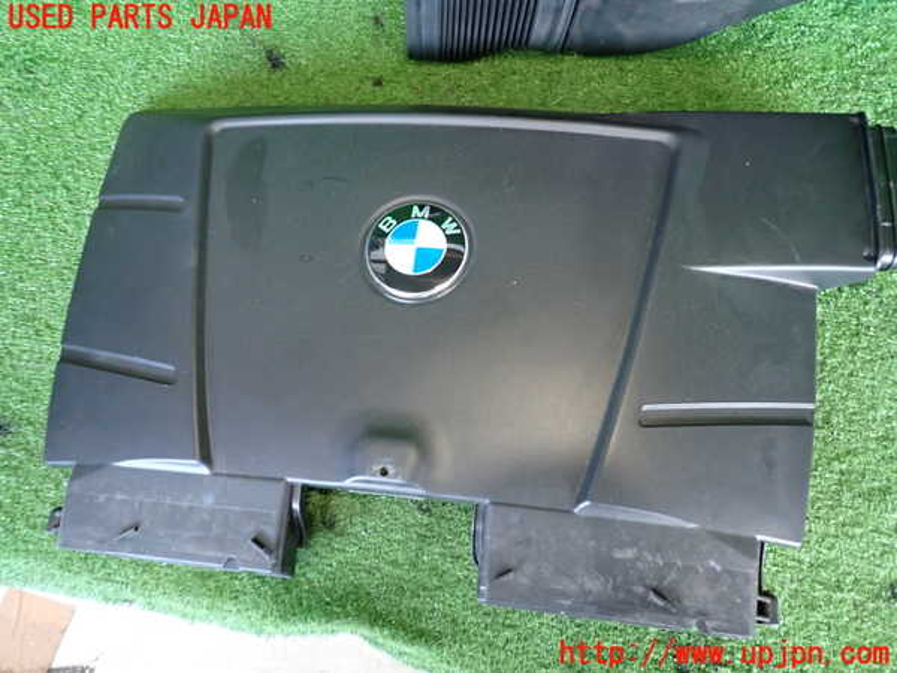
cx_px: 448
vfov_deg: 54.9
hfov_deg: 69.4
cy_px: 336
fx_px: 648
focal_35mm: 25
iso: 400
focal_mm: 4.5
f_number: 2
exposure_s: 1/30
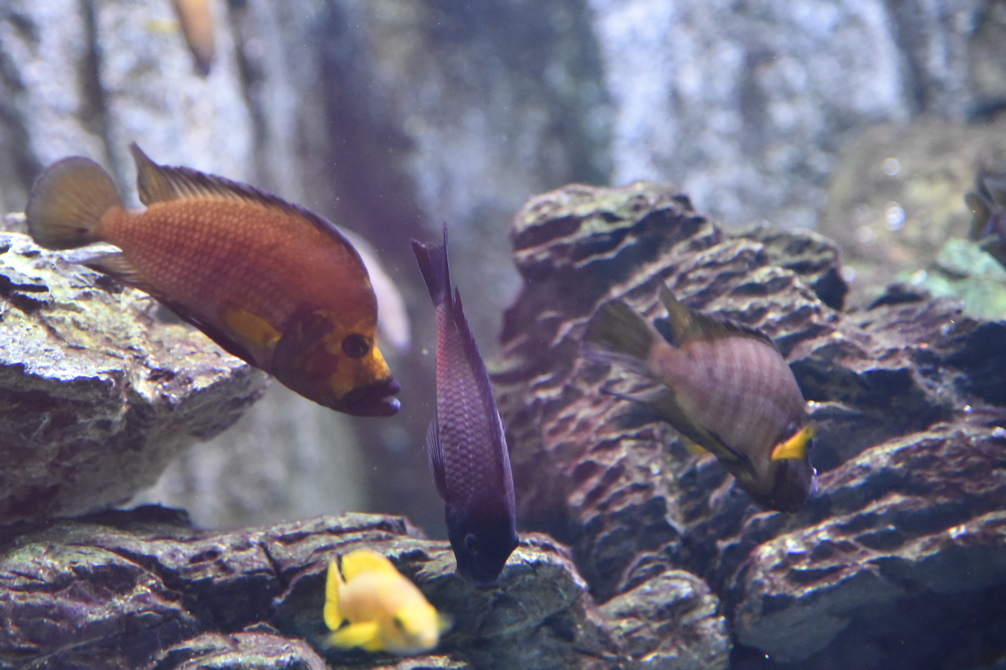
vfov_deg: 9.0
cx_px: 381
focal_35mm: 153
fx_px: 4275
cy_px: 331
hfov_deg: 13.4
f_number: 4
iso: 6400
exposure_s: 1/125
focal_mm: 120
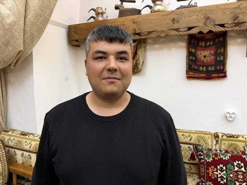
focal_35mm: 24
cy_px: 92
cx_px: 124
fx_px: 171
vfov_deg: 56.8
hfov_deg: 71.6
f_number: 1.78
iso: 800
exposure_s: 1/50
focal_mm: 6.76
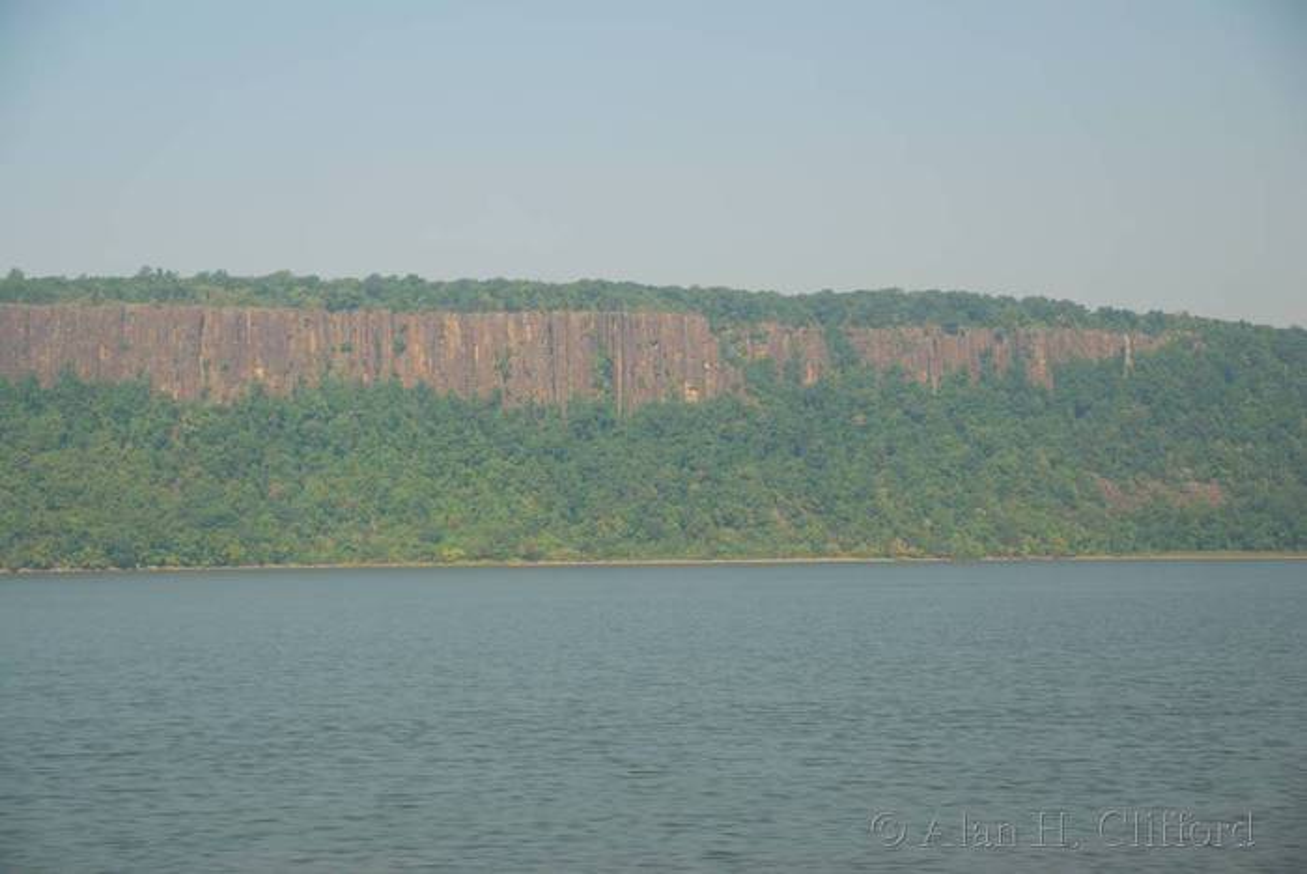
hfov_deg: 26.0
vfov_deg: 17.5
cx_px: 654
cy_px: 437
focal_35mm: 78
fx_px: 2834
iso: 100
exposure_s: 1/100
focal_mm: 52
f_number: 5
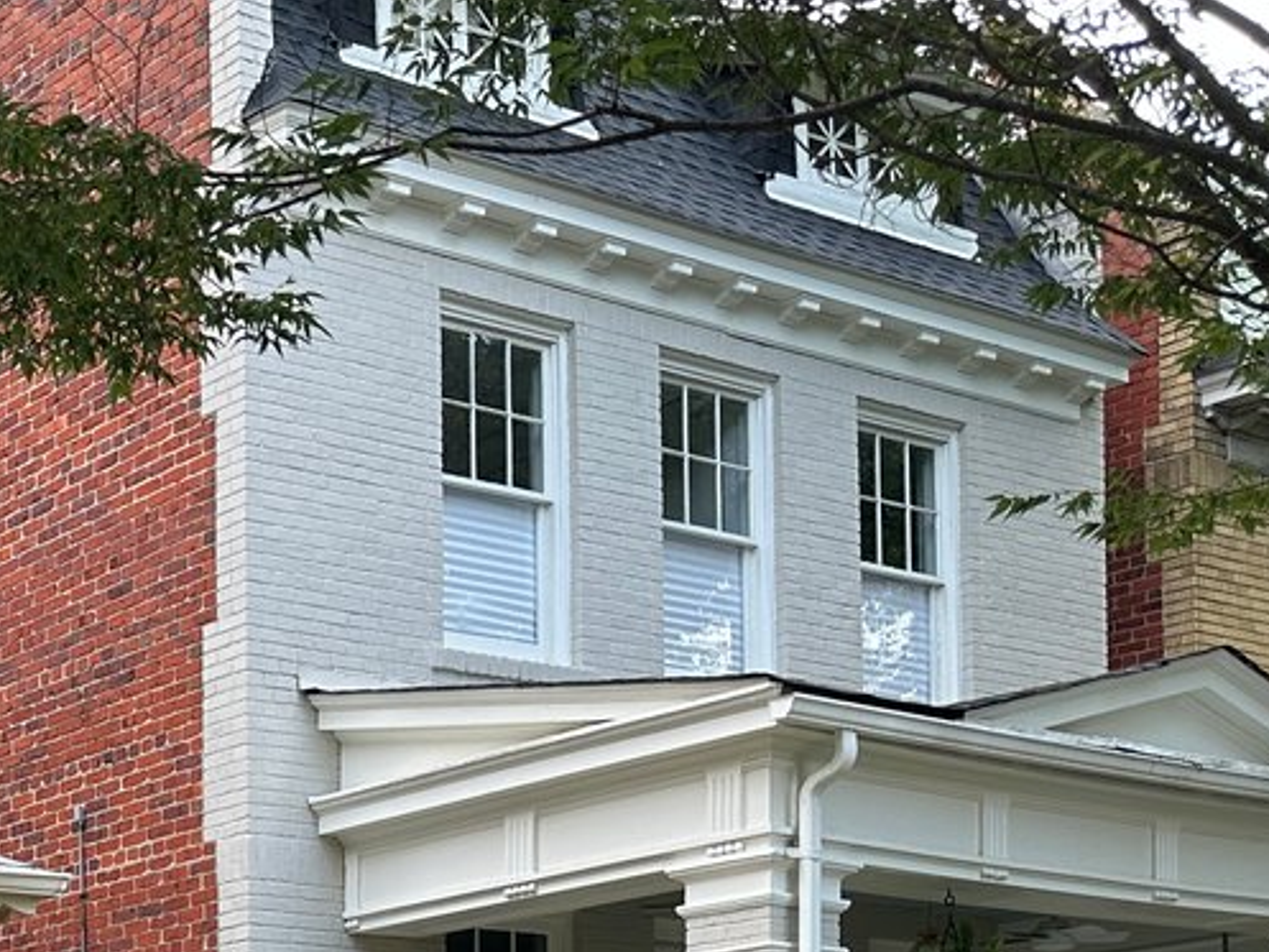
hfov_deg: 24.4
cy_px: 1303
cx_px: -216
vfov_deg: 18.5
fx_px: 2677
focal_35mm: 73
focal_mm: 6.86
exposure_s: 1/680
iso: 80
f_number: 1.78
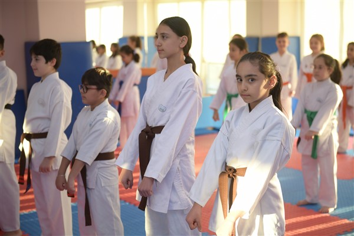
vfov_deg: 21.9
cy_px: 118
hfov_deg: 32.4
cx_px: 177
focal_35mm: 62
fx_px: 610
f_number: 3.2
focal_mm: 62
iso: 640
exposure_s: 1/250
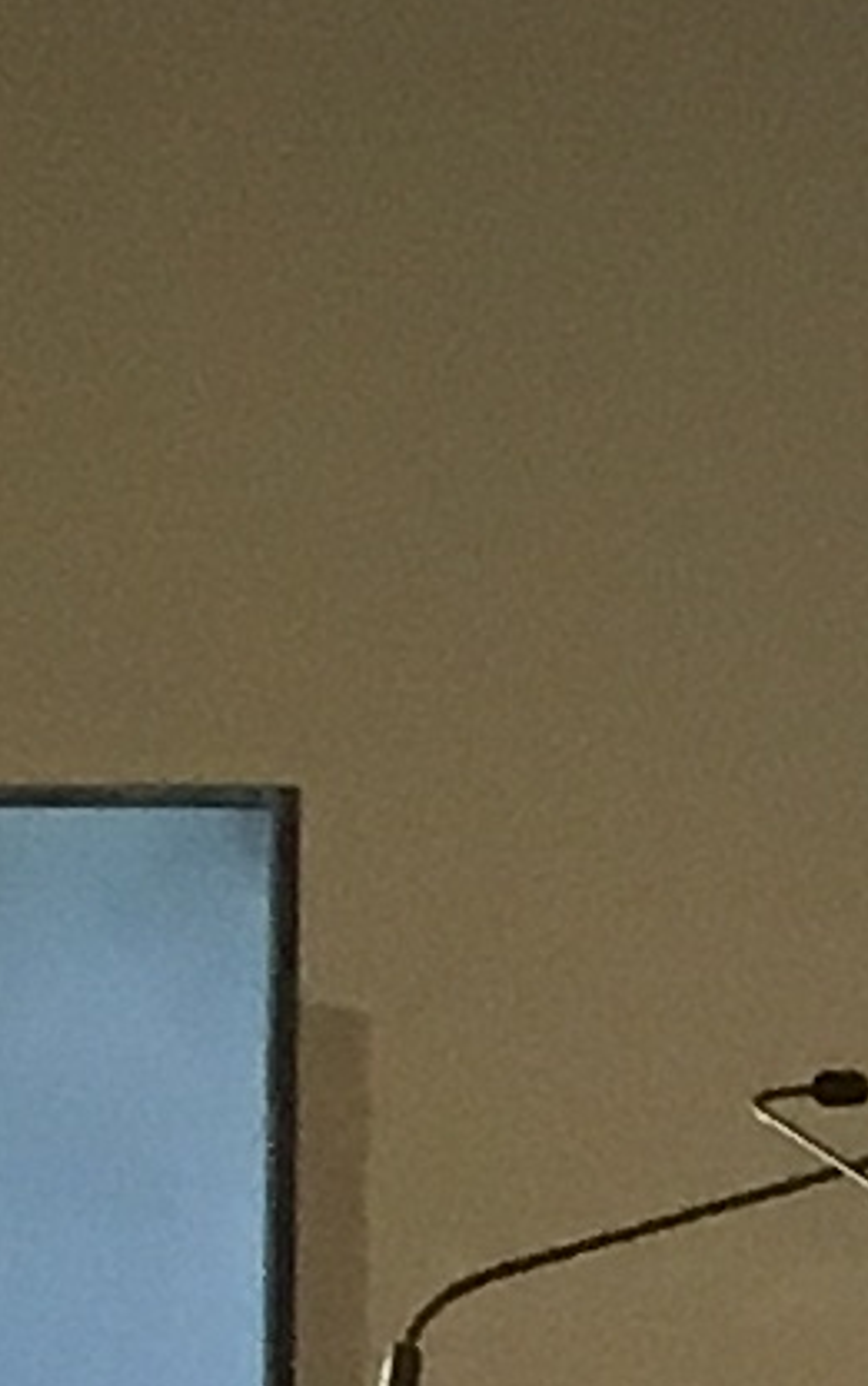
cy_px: 2283
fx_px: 11230
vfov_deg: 6.9
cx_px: 5514
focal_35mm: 297
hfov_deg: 3.7
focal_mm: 4.15
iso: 40
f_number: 2.2
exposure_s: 1/33
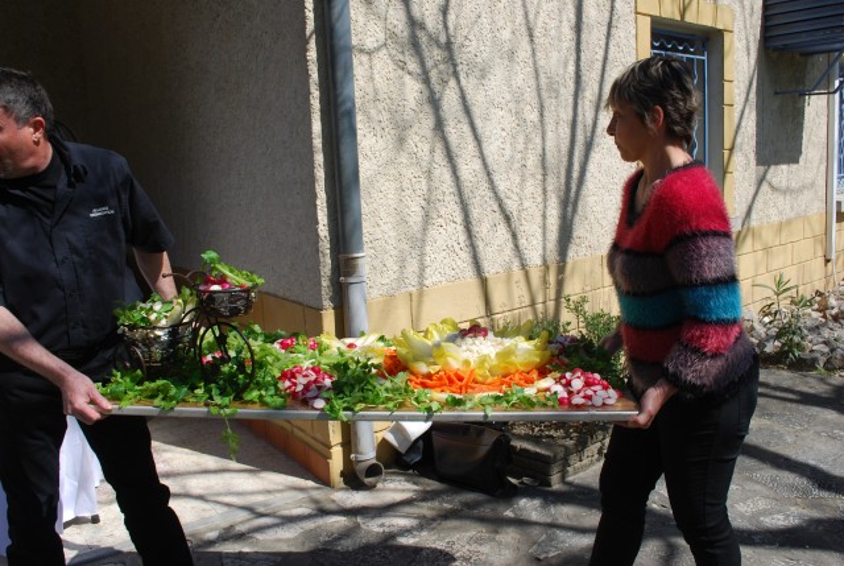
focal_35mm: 33
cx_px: 422
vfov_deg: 40.1
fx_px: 775
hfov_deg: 57.1
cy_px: 283
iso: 100
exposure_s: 1/250
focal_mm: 22
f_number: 8
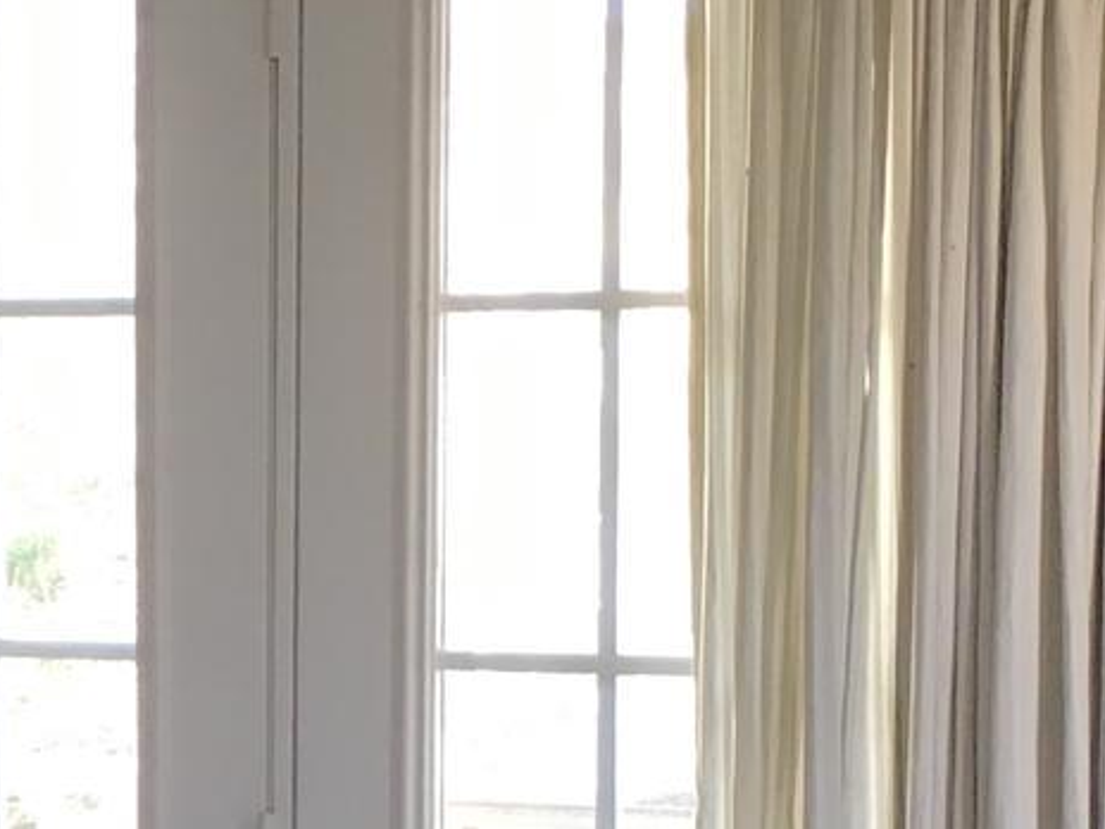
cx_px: -55
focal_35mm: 128
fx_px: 4086
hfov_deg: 15.1
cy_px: 815
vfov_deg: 11.5
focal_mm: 4.15
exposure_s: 1/30
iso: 32
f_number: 2.2
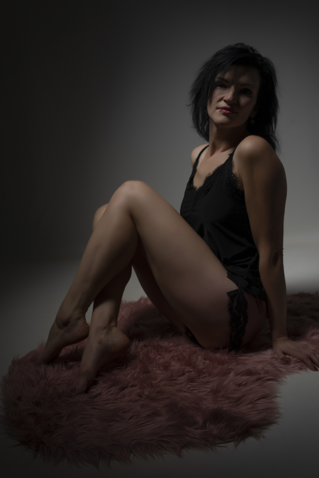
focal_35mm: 35
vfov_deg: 54.4
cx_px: 160
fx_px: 465
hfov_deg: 37.9
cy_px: 239
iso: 100
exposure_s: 1/200
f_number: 8
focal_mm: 35
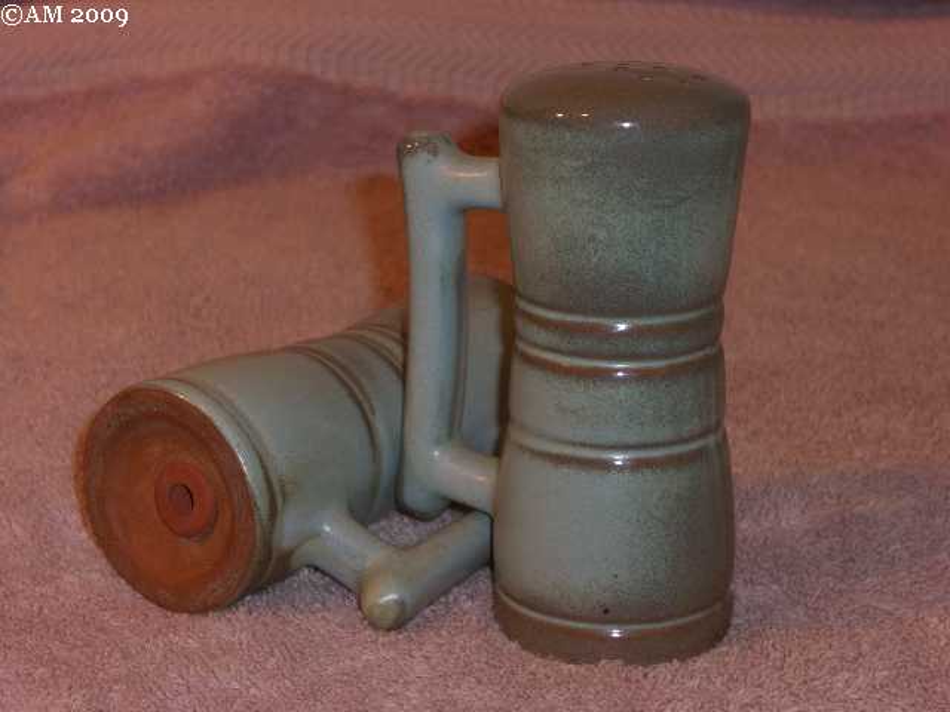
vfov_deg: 15.9
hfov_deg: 21.1
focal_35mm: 93
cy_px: 356
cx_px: 475
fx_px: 2552
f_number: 4.8
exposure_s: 1/30
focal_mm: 19.4
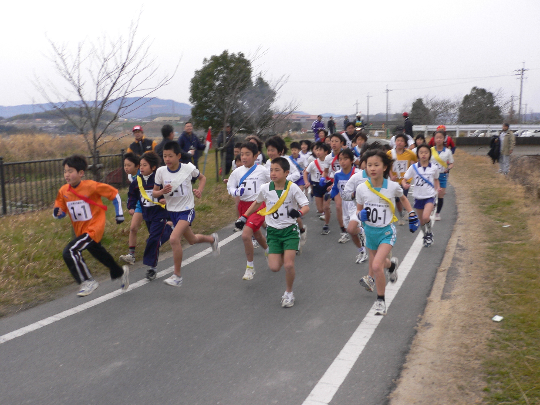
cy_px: 202
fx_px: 546
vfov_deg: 40.7
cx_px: 270
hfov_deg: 52.6
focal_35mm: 35
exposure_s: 1/100
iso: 80
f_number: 5.6
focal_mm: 5.8
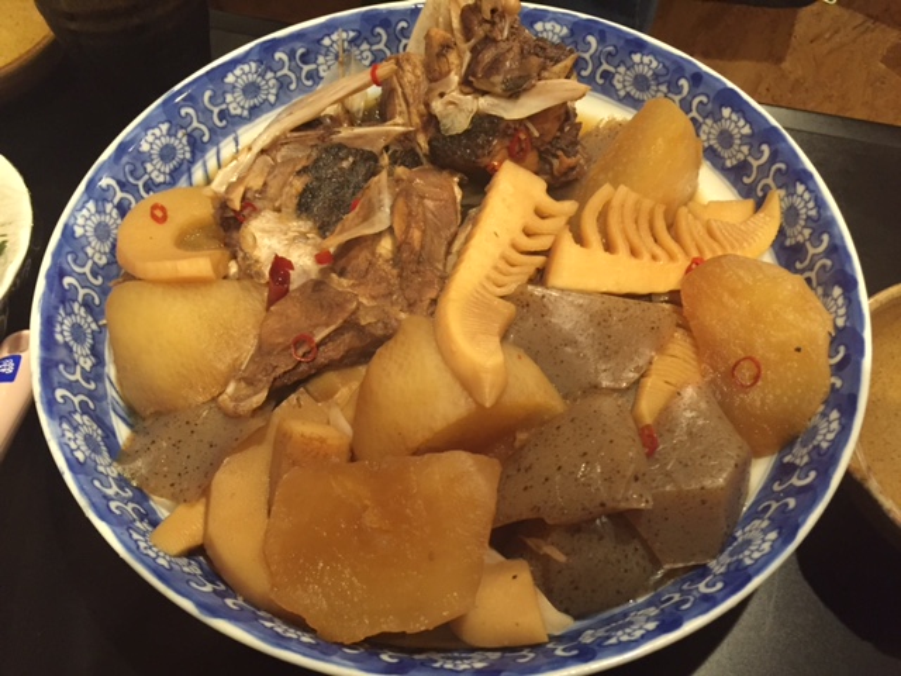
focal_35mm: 29
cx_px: 450
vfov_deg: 48.2
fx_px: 755
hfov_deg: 61.7
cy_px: 338
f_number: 2.2
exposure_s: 1/15
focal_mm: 4.15
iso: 250
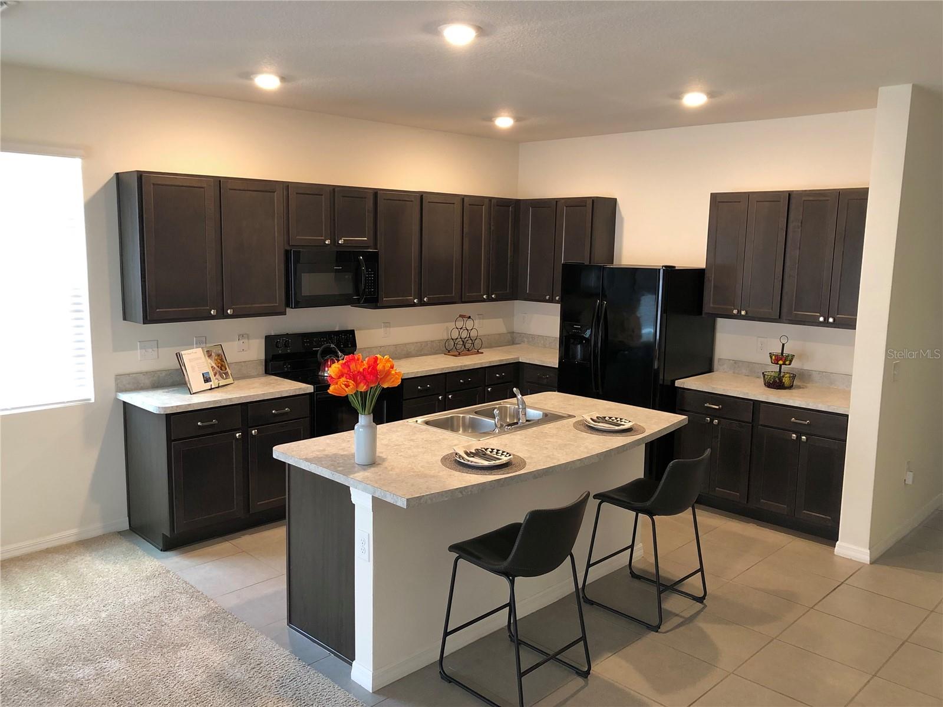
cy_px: 354
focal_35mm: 28
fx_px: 763
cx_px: 472
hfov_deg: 63.4
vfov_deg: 49.7
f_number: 1.8
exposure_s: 1/15
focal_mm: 3.99
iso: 64
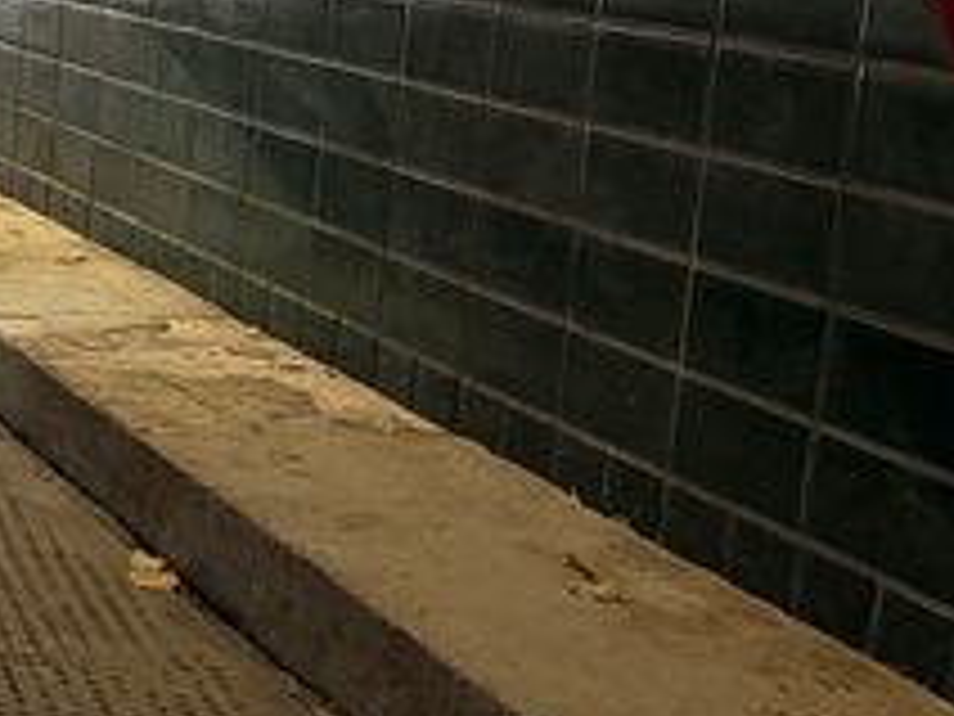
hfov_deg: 18.8
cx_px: -626
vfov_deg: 16.9
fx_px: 2398
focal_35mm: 87
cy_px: 230
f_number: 1.78
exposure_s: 1/56
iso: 500
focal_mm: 6.76
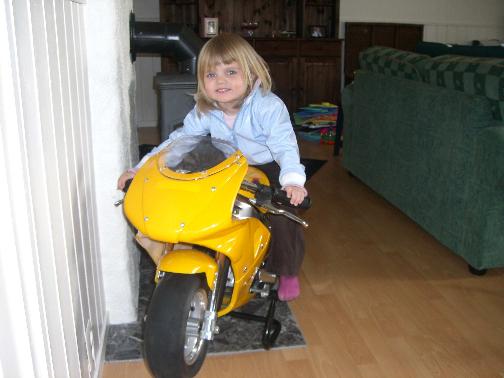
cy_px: 189
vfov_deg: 37.7
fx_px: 553
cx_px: 252
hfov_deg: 49.0
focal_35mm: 38
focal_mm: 6.2
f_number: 2.7
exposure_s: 1/60
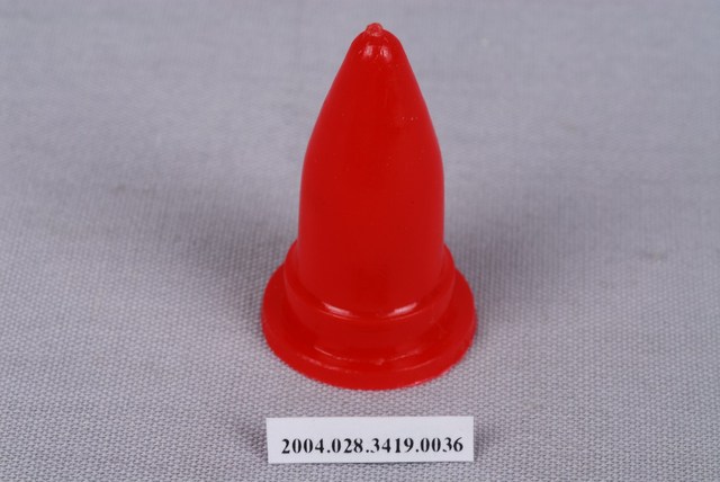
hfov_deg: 22.6
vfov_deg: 15.2
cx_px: 360
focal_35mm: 90
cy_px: 241
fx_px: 1802
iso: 100
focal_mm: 60
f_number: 32
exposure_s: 1/60
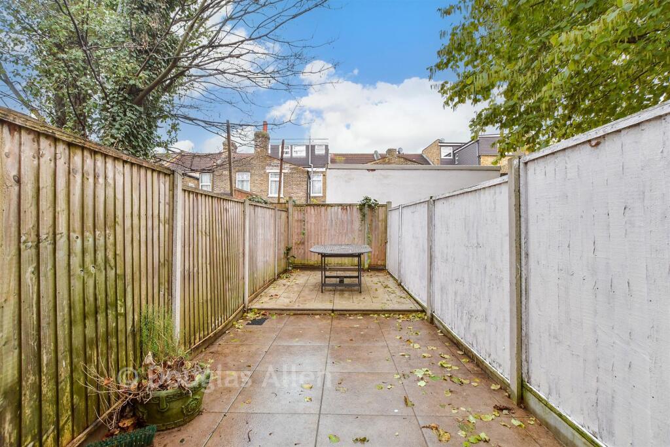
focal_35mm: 15
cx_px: 335
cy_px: 224
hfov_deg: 100.4
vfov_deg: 77.3
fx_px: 279
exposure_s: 1/40
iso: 400
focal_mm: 10
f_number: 7.1
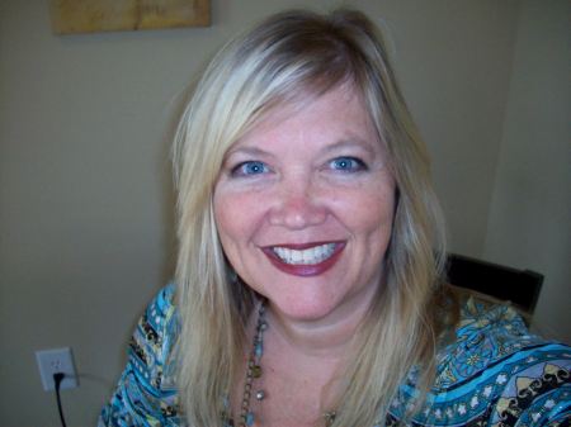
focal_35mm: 37
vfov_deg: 38.6
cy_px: 214
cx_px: 286
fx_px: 610
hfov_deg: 50.2
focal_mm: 6.2
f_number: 2.8
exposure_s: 1/45
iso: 160
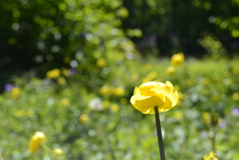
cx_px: 120
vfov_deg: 17.5
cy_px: 80
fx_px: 518
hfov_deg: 26.0
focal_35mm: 78
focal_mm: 50
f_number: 11
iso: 400
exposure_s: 1/320
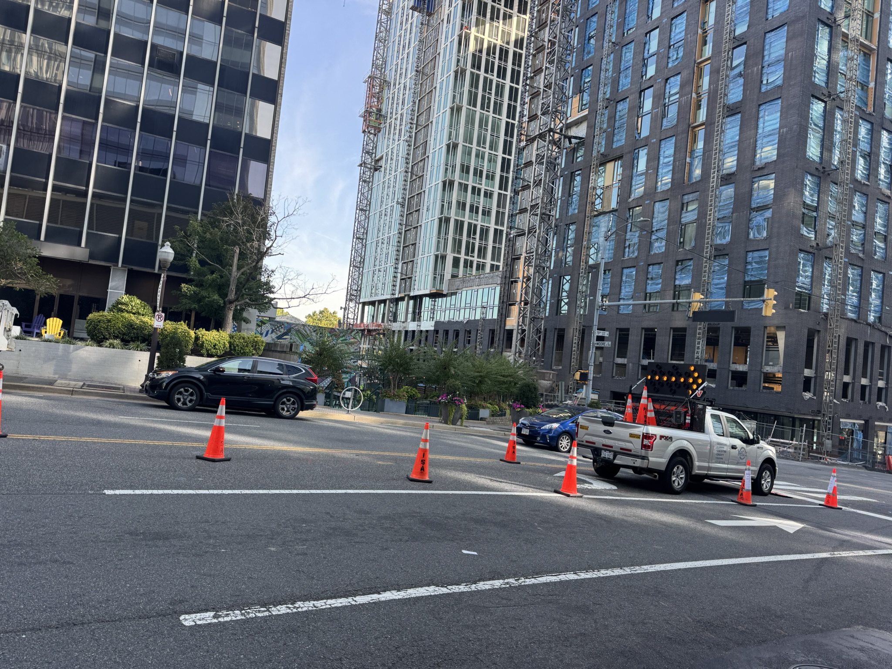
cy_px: 334
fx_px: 618
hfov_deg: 71.6
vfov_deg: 56.8
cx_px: 446
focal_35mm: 24
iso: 80
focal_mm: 6.76
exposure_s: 1/407
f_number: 1.78
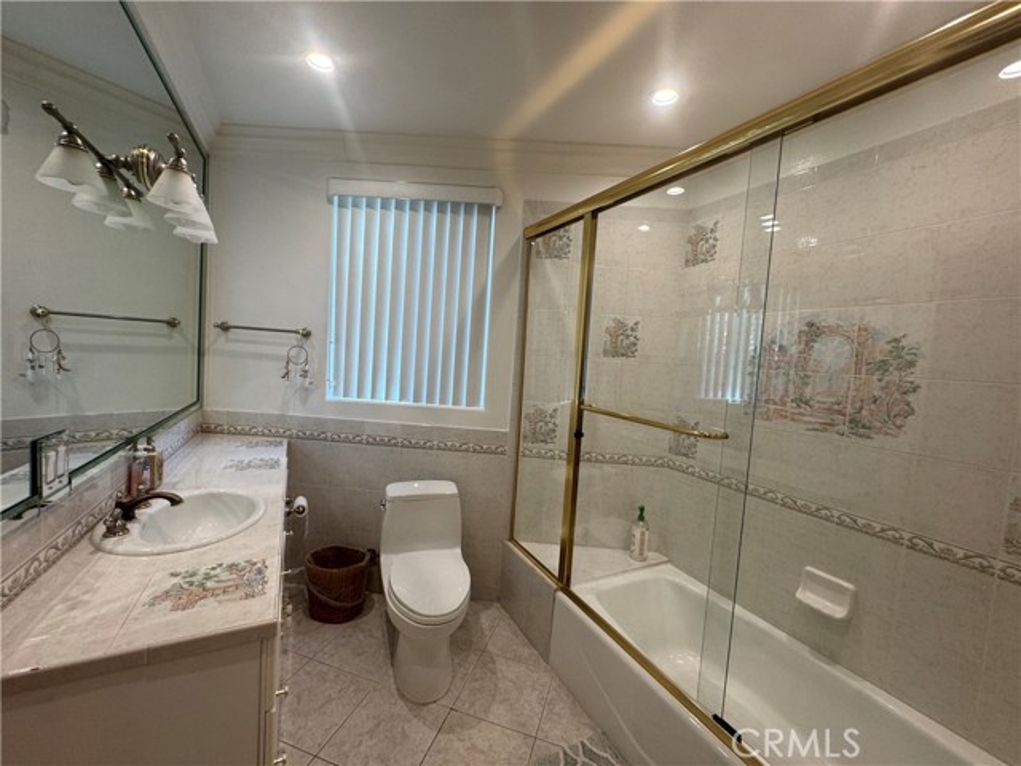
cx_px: 510
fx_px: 413
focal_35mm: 14
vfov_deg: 85.7
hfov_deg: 102.1
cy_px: 383
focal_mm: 2.22
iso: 125
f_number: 2.2
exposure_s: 1/120
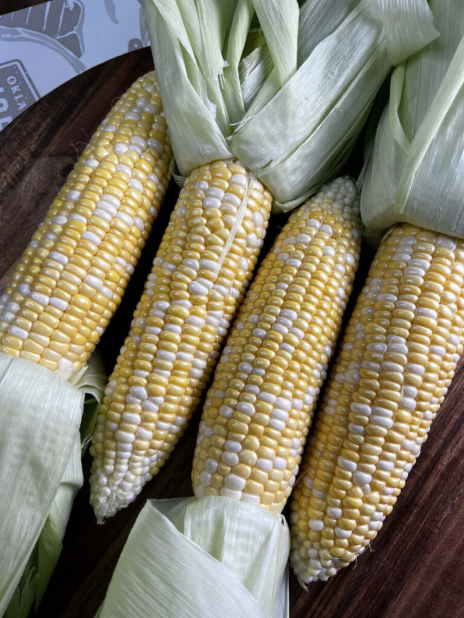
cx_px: 232
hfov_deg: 53.1
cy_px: 309
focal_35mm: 26
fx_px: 465
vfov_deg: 67.3
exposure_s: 1/120
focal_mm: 5.7
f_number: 1.5
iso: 32
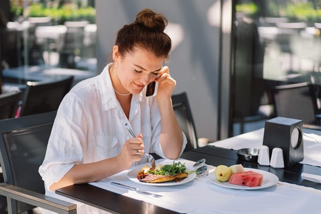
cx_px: 160
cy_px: 107
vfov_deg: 24.6
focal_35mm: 55
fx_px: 490
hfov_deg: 36.2
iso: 100
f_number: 1.8
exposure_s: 1/500
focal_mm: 55
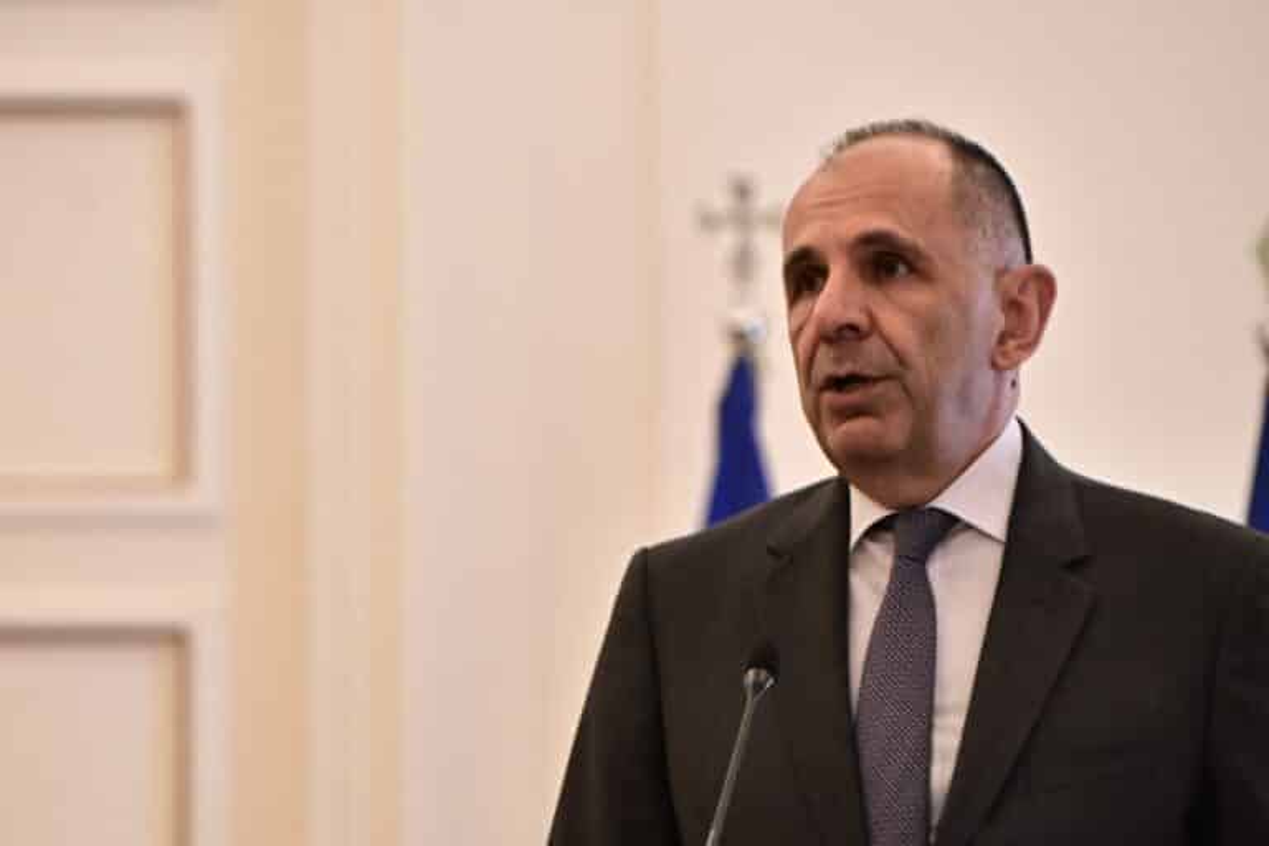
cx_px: 634
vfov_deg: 4.6
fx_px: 10574
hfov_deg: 6.9
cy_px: 423
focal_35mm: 300
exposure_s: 1/320
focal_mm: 200
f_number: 4
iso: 5000
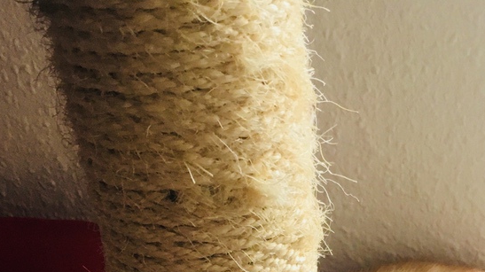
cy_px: 424
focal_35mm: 74
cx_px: 321
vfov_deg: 15.0
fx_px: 951
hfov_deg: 28.4
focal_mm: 4.15
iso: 64
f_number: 2.2
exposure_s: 1/33
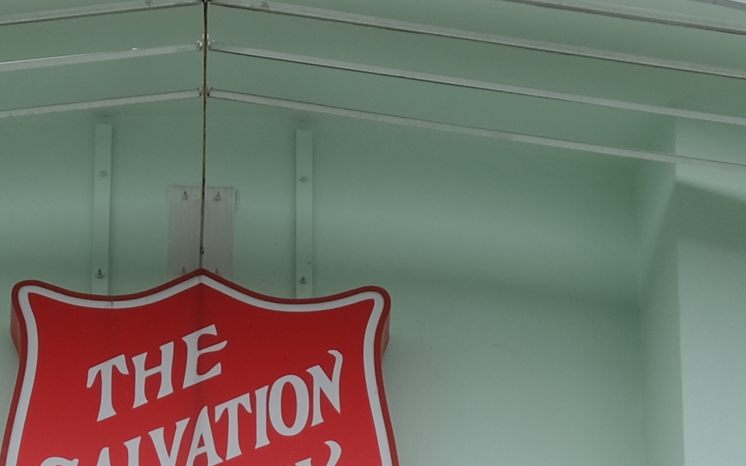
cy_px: 1032
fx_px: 7461
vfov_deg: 3.5
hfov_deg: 5.7
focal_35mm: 367
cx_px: 165
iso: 160
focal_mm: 42.5
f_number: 8
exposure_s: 1/250
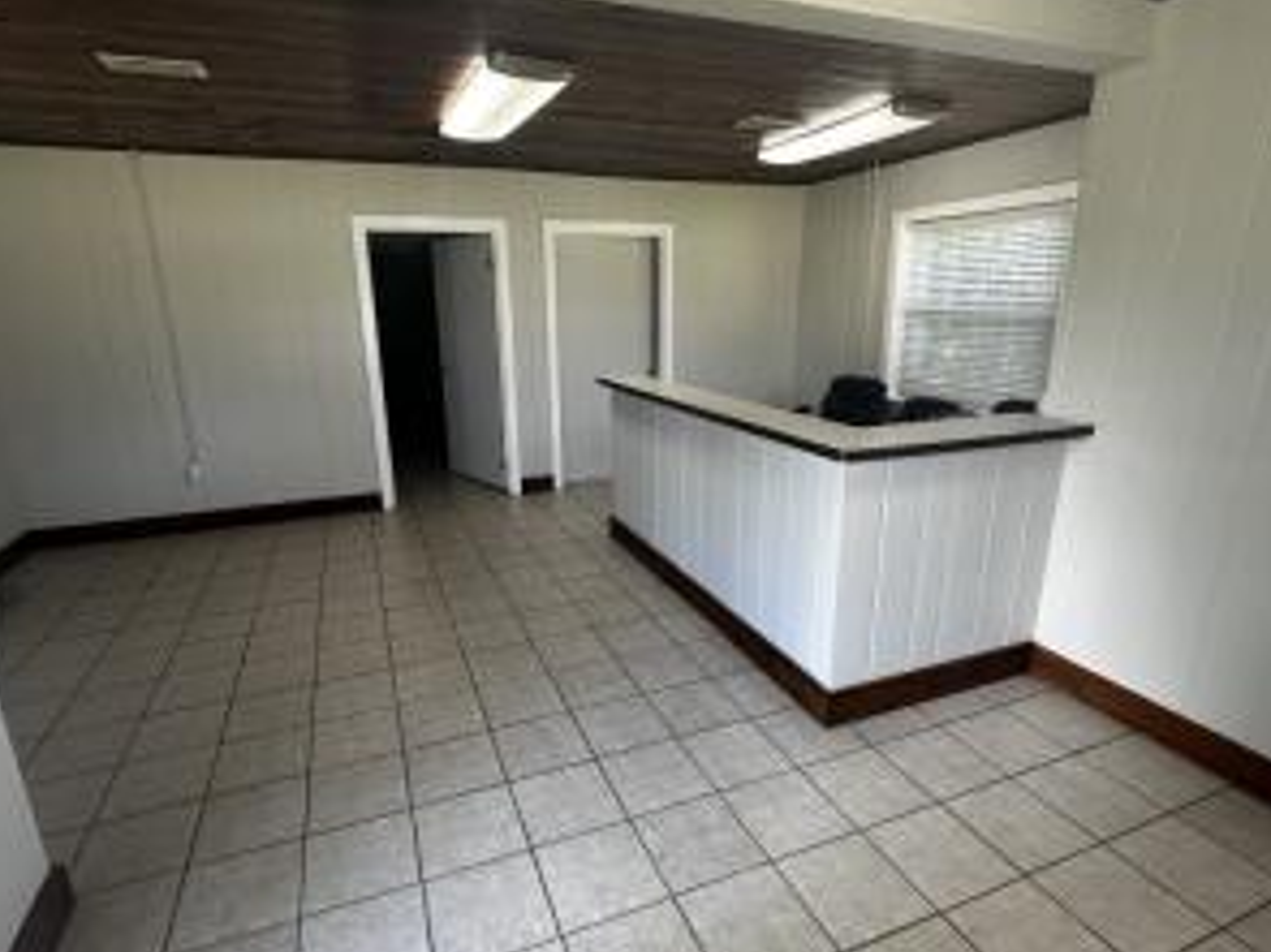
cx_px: 629
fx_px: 697
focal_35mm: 19
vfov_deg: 68.6
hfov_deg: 84.7
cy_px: 495
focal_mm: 2.22
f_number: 2.2
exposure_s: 1/120
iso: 200
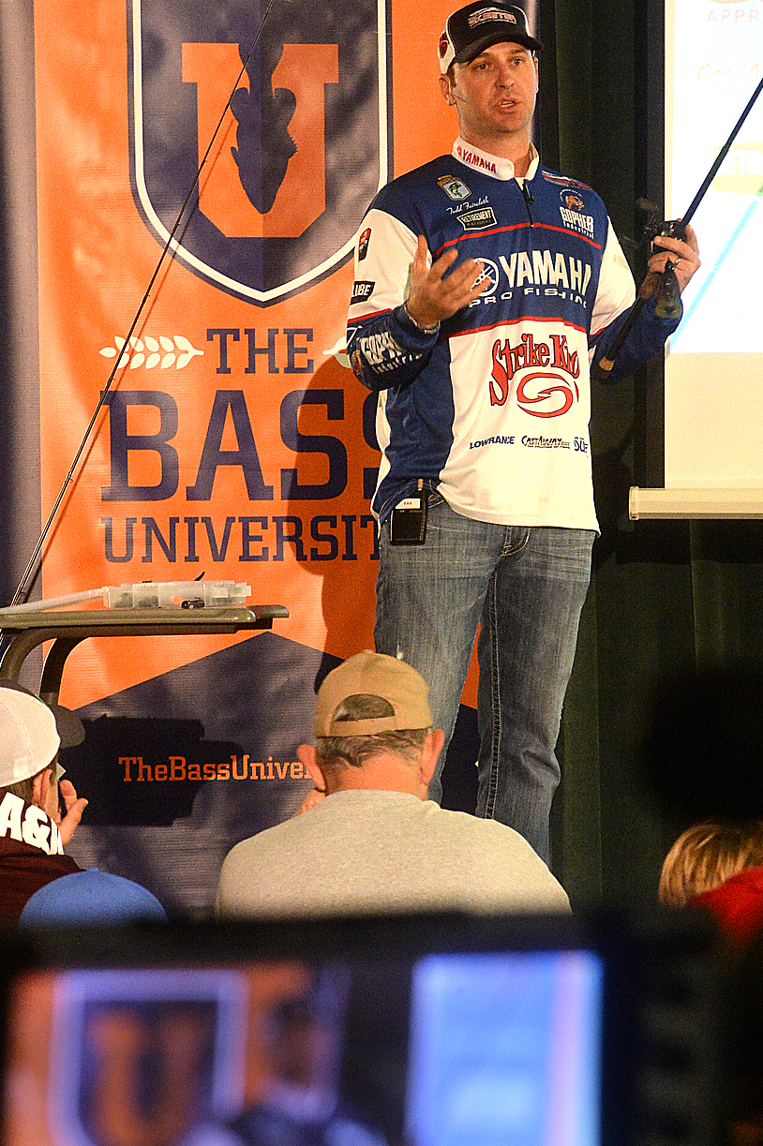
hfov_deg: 6.0
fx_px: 7288
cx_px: 533
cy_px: 447
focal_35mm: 229
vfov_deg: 9.0
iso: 4000
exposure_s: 1/20
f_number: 14
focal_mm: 140
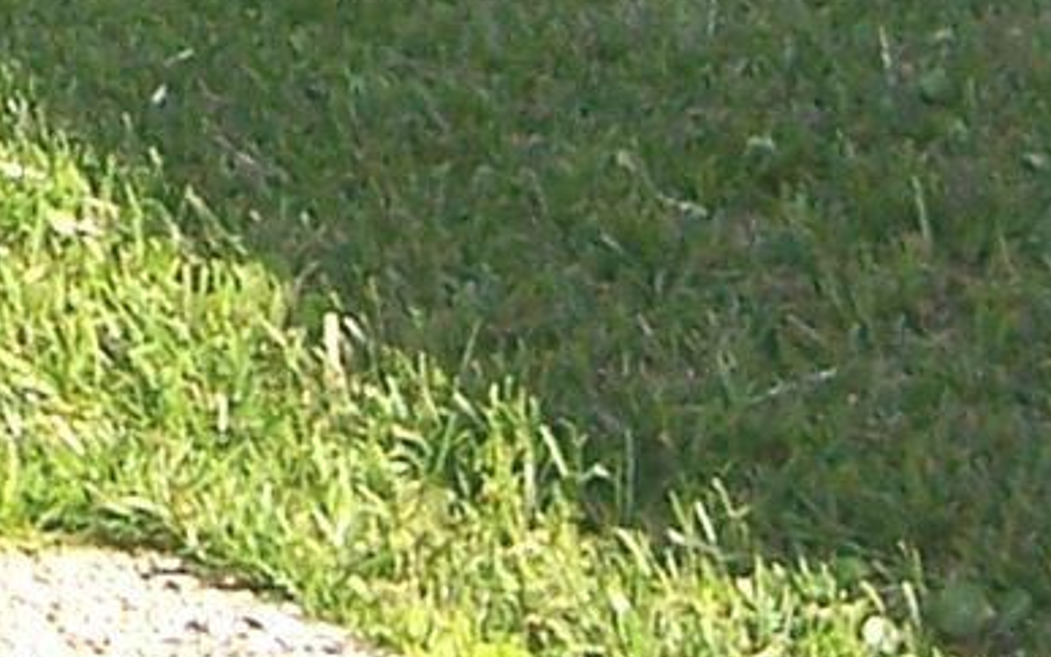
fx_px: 5959
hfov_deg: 9.5
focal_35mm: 208
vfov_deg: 5.9
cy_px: -1322
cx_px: -923
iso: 80
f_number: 3.4
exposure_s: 1/750
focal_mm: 5.5
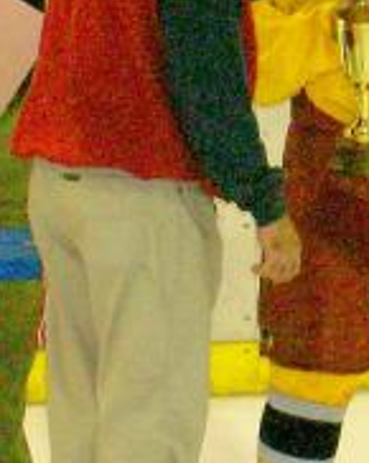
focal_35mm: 371
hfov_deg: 4.2
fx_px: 5077
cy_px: 95
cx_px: 356
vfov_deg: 5.2
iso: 140
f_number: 4.8
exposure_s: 1/125
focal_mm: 18
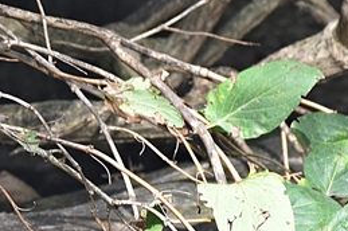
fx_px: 4875
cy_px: 155
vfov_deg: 2.7
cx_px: -54
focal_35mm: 505
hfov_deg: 4.1
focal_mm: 85
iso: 360
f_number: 8
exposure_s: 1/250
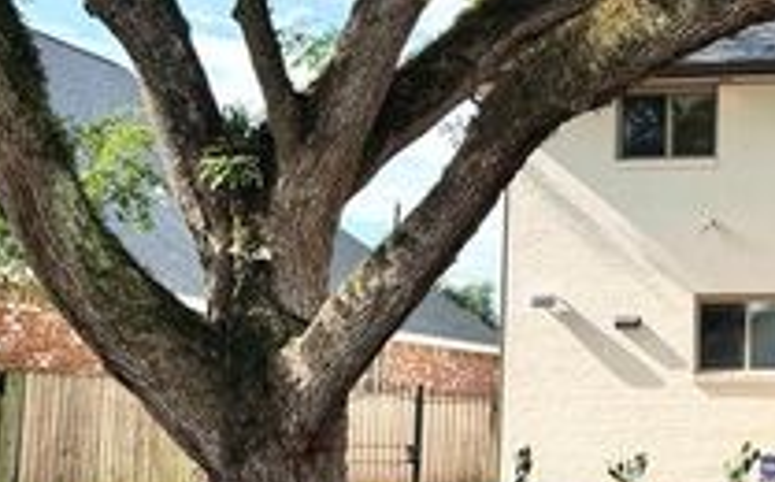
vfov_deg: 21.1
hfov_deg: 29.8
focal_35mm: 61
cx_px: 875
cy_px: 158
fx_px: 1287
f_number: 1.78
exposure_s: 1/2232
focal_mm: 6.76
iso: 100
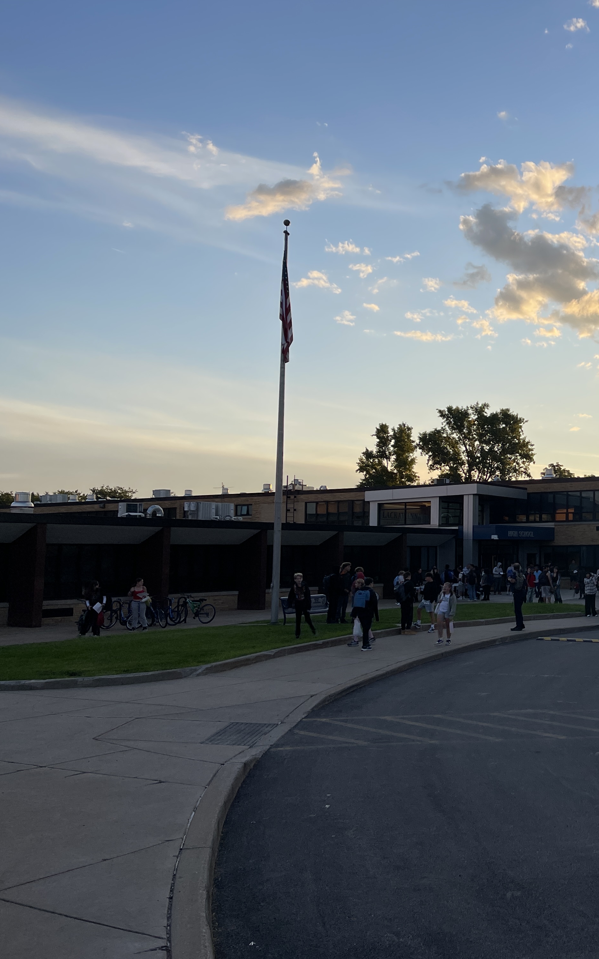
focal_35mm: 37
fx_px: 966
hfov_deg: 31.6
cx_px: 611
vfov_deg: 52.7
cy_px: 477
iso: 32
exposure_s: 1/1353
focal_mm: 5.1
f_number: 1.6
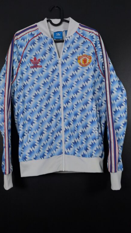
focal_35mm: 26
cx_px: 61
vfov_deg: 71.9
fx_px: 160
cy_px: 121
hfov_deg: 44.4
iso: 400
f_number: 1.6
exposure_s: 1/160
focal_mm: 6.57
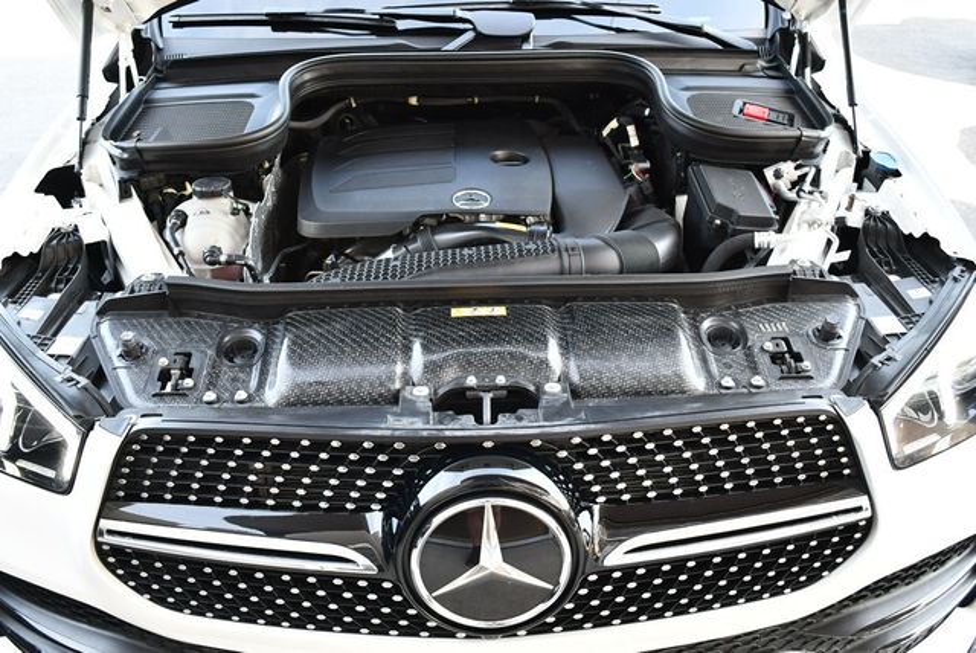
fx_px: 977
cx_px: 488
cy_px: 326
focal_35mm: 36
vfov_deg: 36.9
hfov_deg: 53.1
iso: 800
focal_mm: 18
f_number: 3.5
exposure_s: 1/250
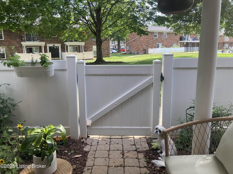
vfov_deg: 49.7
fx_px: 188
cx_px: 116
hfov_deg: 63.4
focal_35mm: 28
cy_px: 87
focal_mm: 3.99
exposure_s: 1/161
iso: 20
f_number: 1.8
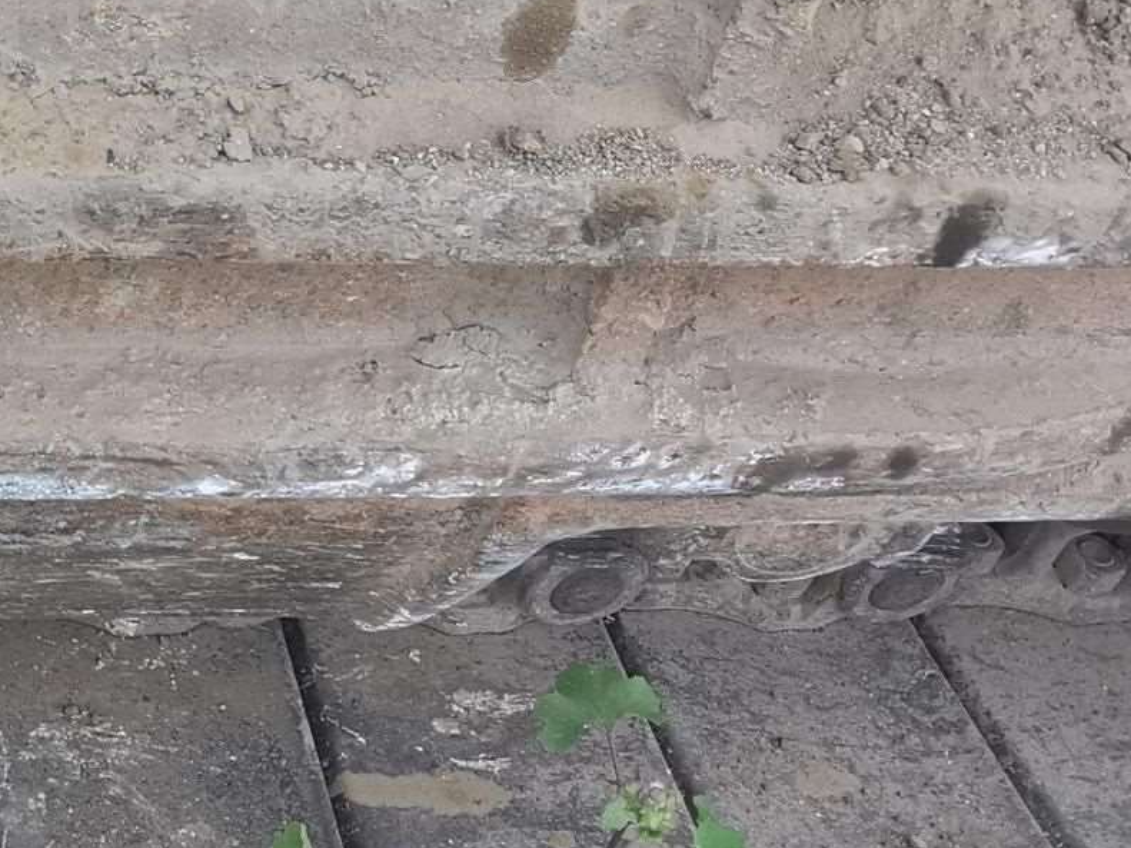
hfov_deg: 31.3
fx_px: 1797
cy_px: 213
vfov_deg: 26.2
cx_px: -93
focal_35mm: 55
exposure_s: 1/125
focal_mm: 2.26
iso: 50
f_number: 2.2
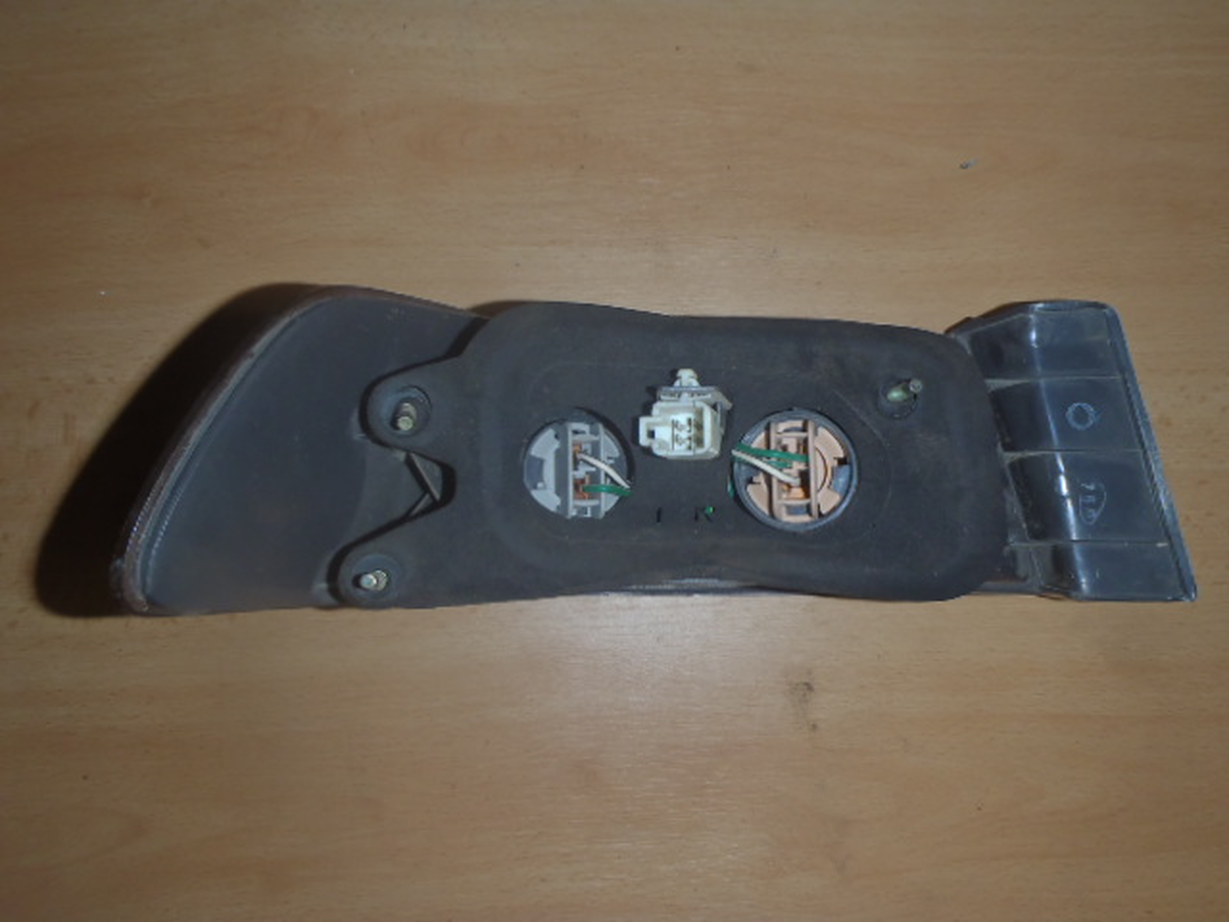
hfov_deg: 63.4
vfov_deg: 49.7
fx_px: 994
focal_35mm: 28
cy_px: 461
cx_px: 614
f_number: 3.9
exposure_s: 1/30
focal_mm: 5
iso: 100
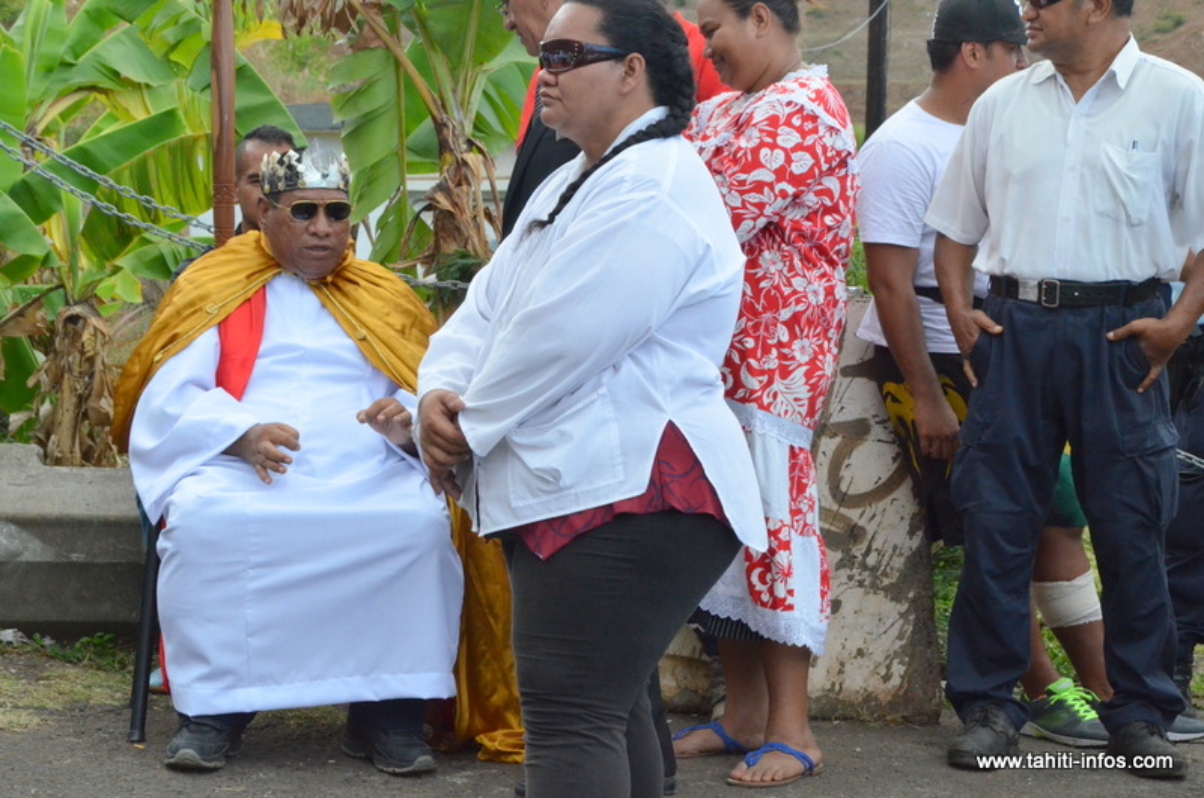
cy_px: 399
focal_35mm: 99
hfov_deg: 20.7
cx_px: 602
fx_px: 3304
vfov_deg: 13.8
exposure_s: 1/1000
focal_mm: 66
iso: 3200
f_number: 16
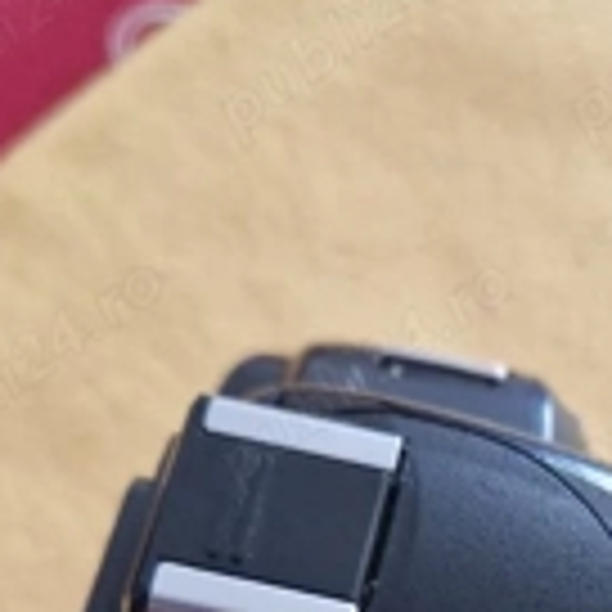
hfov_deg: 28.2
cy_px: 778
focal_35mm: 60
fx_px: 1200
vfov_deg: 25.1
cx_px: 454
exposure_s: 1/100
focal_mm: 5.4
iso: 50
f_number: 1.8
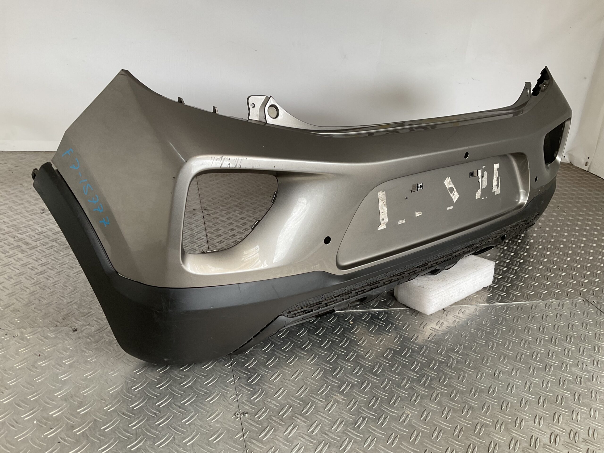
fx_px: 506
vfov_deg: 48.2
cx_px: 302
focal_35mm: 29
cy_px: 226
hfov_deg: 61.7
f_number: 1.8
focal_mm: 3
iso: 40
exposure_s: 1/50
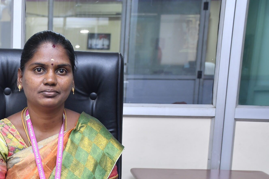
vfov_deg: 17.4
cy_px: 171
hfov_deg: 25.3
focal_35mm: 77
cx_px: 13
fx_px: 575
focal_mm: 27
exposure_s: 1/125
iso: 500
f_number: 4
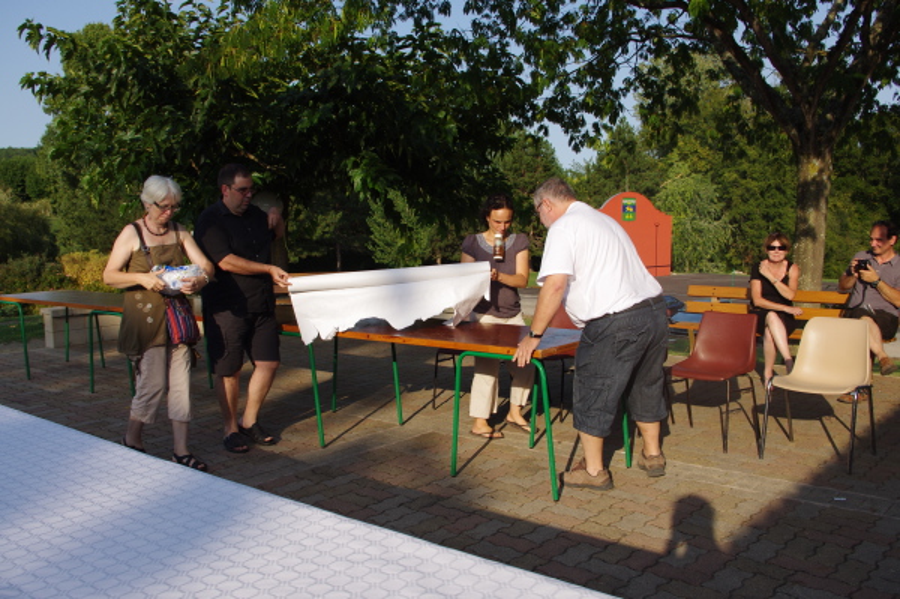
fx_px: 849
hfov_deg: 55.8
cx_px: 450
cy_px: 300
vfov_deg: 38.8
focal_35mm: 34
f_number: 8
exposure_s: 1/400
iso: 200
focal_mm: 23.13
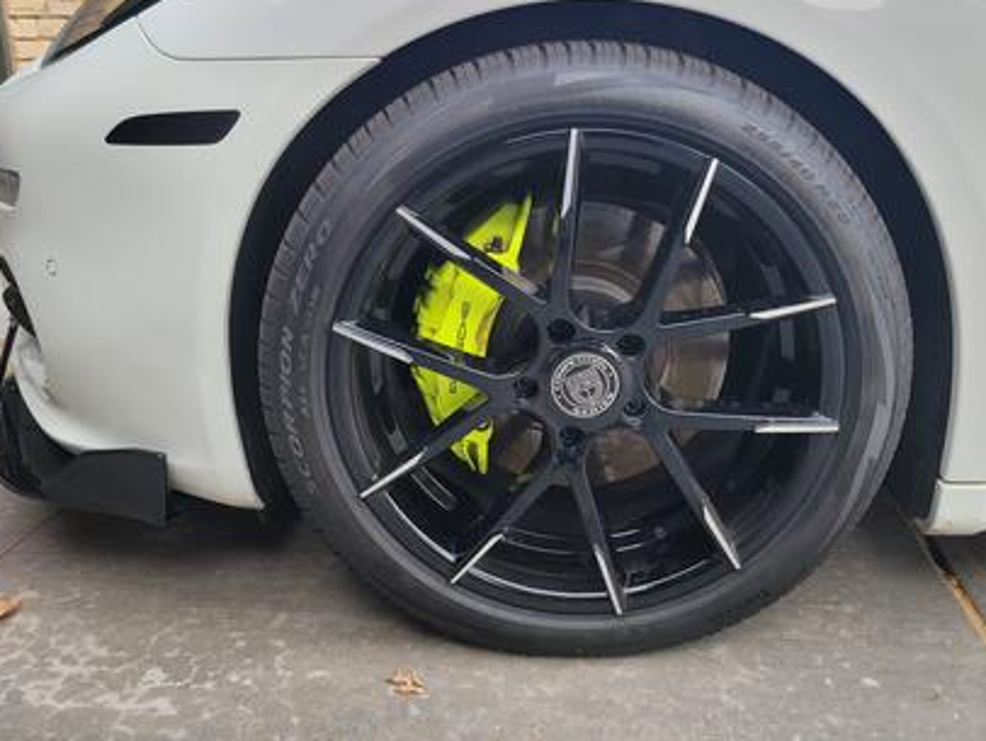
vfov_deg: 43.9
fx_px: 912
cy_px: 288
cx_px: 551
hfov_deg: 56.6
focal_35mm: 32
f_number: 1.8
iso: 40
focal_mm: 5.4
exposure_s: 1/363
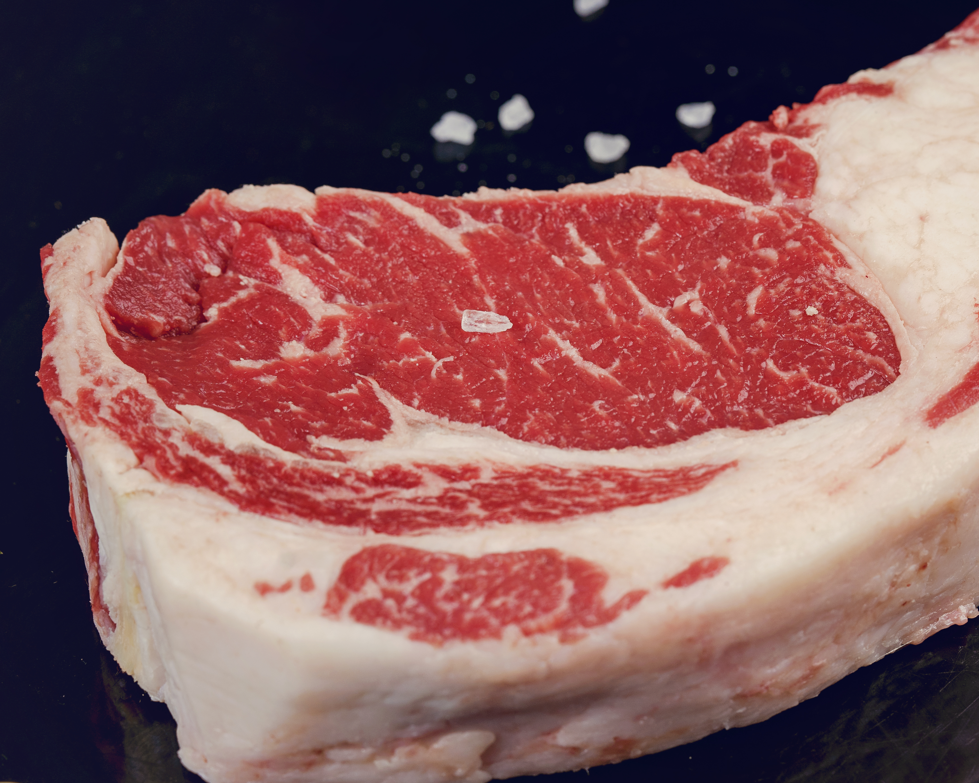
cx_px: 725
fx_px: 4230
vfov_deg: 10.6
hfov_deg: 13.2
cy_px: 368
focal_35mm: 146
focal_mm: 90
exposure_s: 1/200
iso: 100
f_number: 7.1
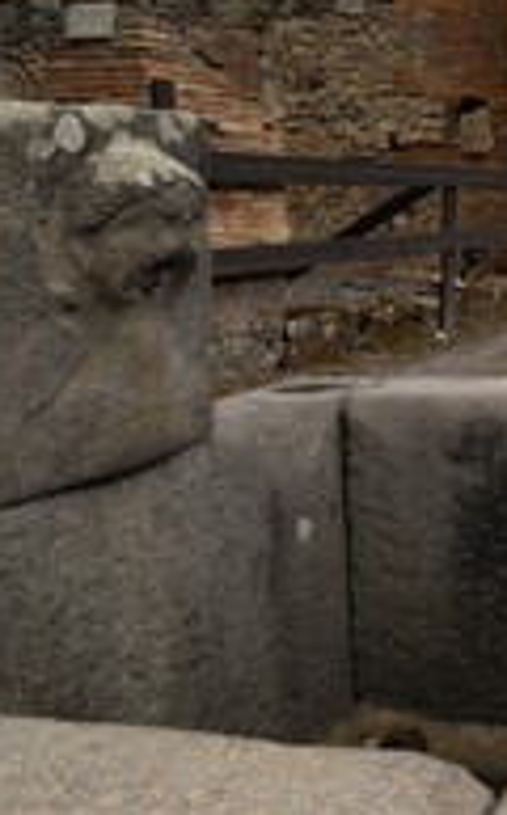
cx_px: 807
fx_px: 888
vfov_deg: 48.0
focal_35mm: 40
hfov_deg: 23.6
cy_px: 236
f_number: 11
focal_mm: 12
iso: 100
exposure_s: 1/60
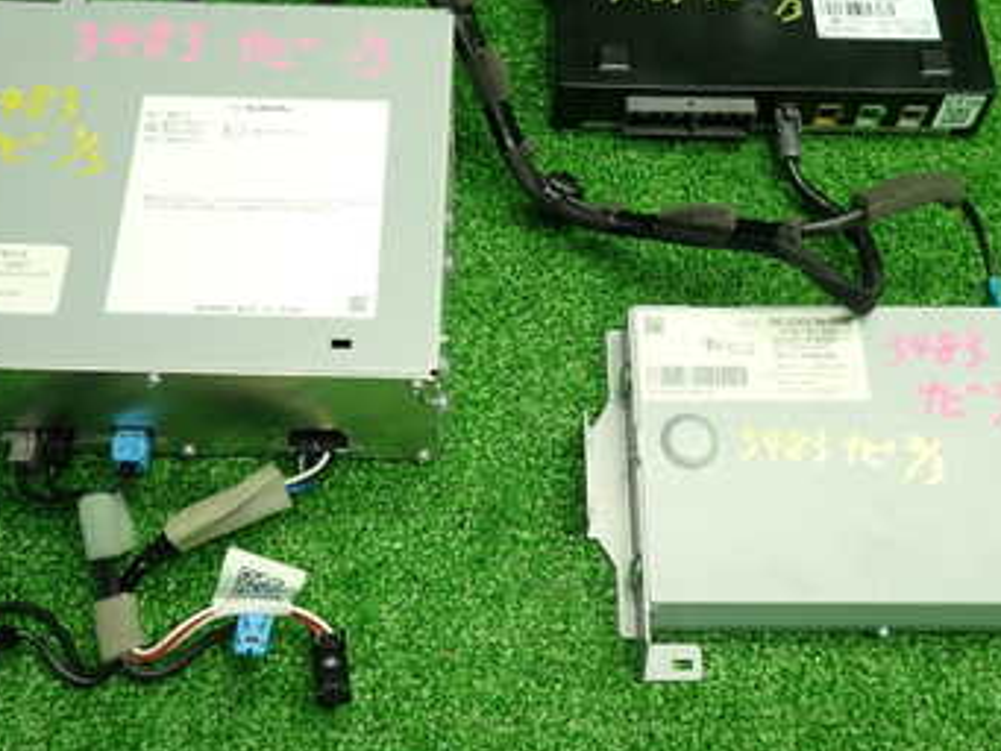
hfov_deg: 42.9
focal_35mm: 44
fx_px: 1273
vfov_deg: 32.6
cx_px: 508
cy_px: 252
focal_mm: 4.5
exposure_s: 1/50
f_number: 2
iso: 200
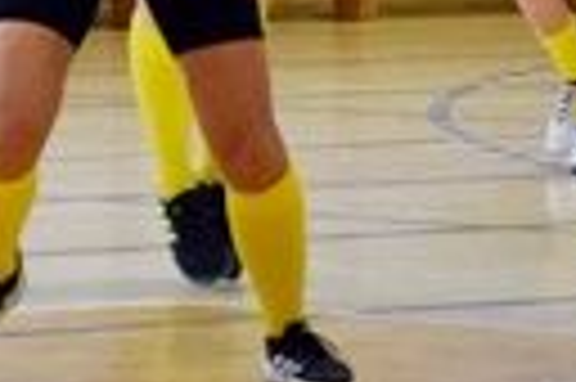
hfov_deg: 2.6
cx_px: 4
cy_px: -395
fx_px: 12632
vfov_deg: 1.7
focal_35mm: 791
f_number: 5.3
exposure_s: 1/500
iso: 2200
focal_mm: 75
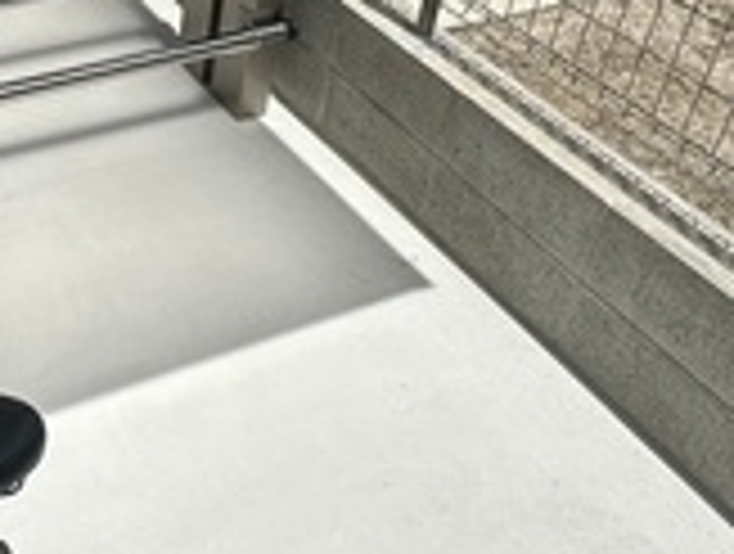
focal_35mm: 48
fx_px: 1020
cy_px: -41
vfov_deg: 28.0
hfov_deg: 35.5
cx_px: -14
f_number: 2.2
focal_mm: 2.22
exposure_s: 1/4000
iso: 50
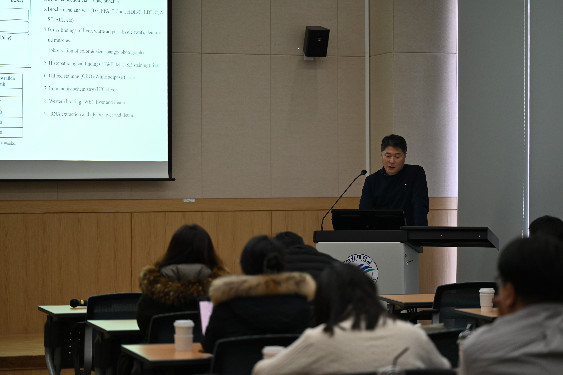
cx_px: 282
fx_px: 1642
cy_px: 188
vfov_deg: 13.0
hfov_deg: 19.5
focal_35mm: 105
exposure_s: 1/125
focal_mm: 105
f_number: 2.8
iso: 450
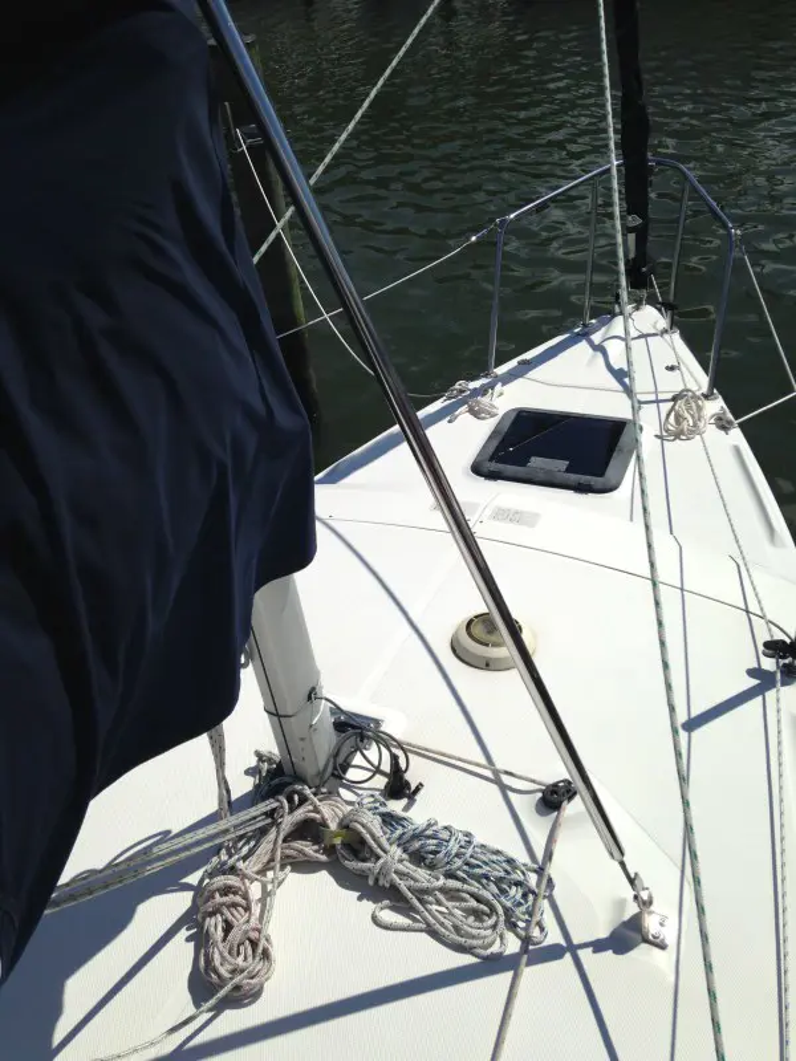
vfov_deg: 55.4
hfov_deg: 42.9
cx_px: 398
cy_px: 530
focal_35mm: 33
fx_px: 1012
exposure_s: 1/4525
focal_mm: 4.12
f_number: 2.4
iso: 50
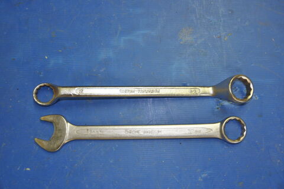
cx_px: 142
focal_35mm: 40
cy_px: 94
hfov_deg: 48.0
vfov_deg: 32.9
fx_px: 319
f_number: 3.8
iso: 250
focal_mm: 27
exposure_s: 1/20
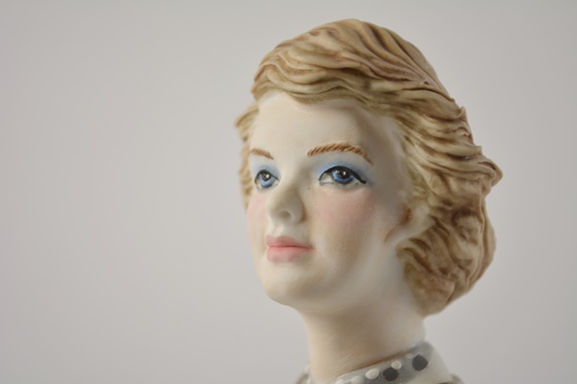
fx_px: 1322
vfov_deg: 16.6
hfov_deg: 24.6
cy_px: 192
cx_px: 288
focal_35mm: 82
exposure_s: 1/125
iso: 220
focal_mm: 55
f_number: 5.6
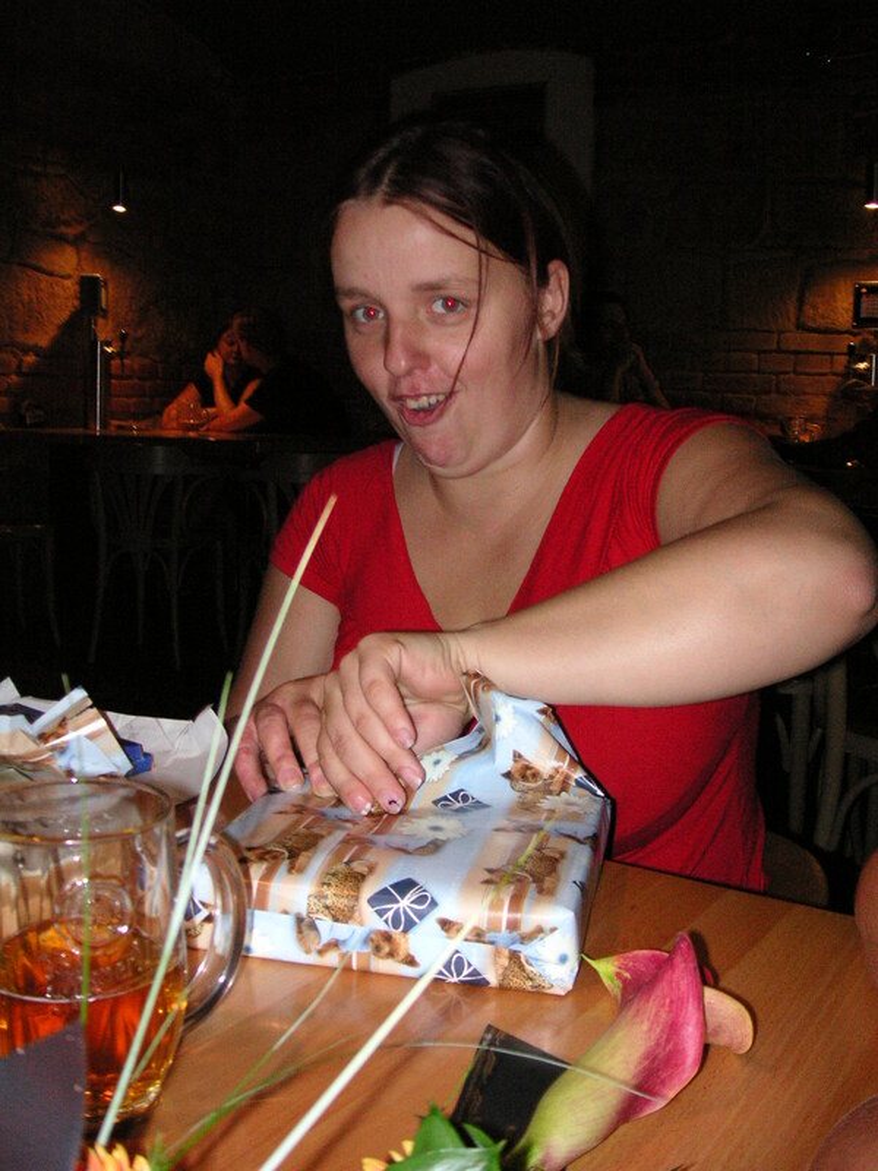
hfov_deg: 38.7
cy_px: 586
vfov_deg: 50.1
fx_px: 1251
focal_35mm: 37
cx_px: 439
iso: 160
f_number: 2.8
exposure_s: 1/45
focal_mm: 6.1
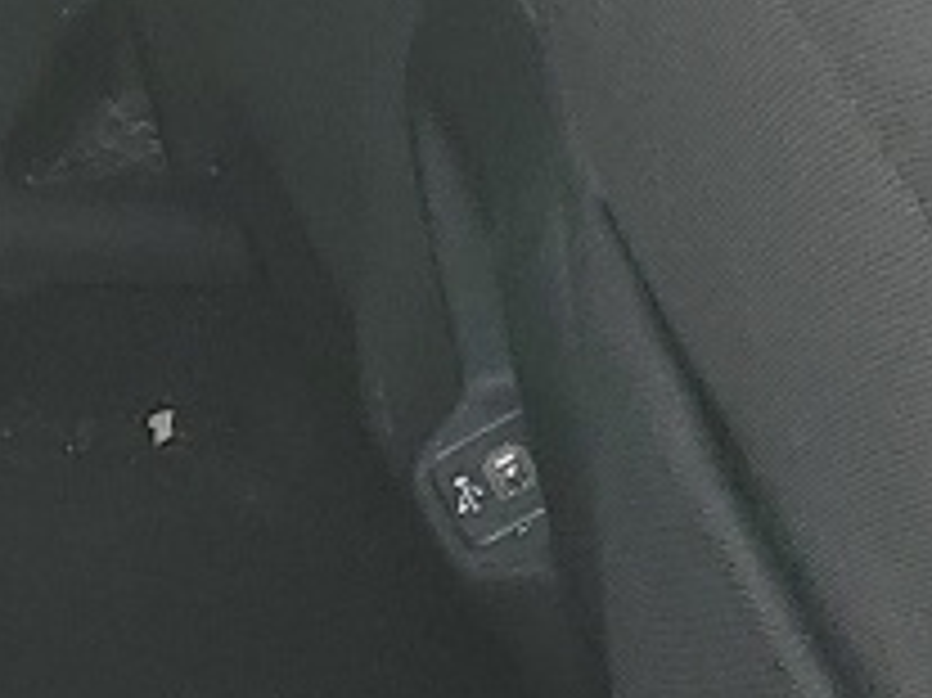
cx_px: -1099
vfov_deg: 7.2
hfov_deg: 9.1
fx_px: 5409
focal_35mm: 201
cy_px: -401
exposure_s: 1/135
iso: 50
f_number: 1.5
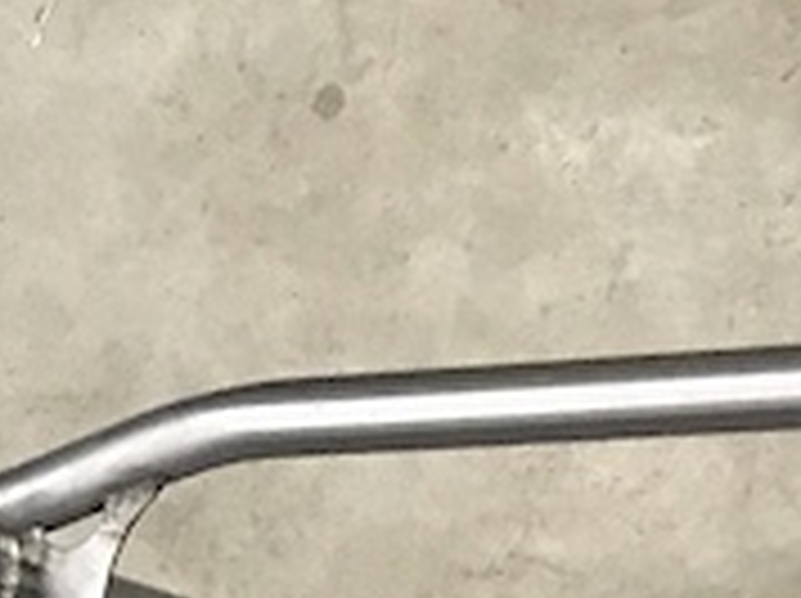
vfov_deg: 8.3
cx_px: -238
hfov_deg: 11.5
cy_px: 1344
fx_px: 3859
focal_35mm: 167
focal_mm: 4.15
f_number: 2.2
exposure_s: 1/30
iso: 200
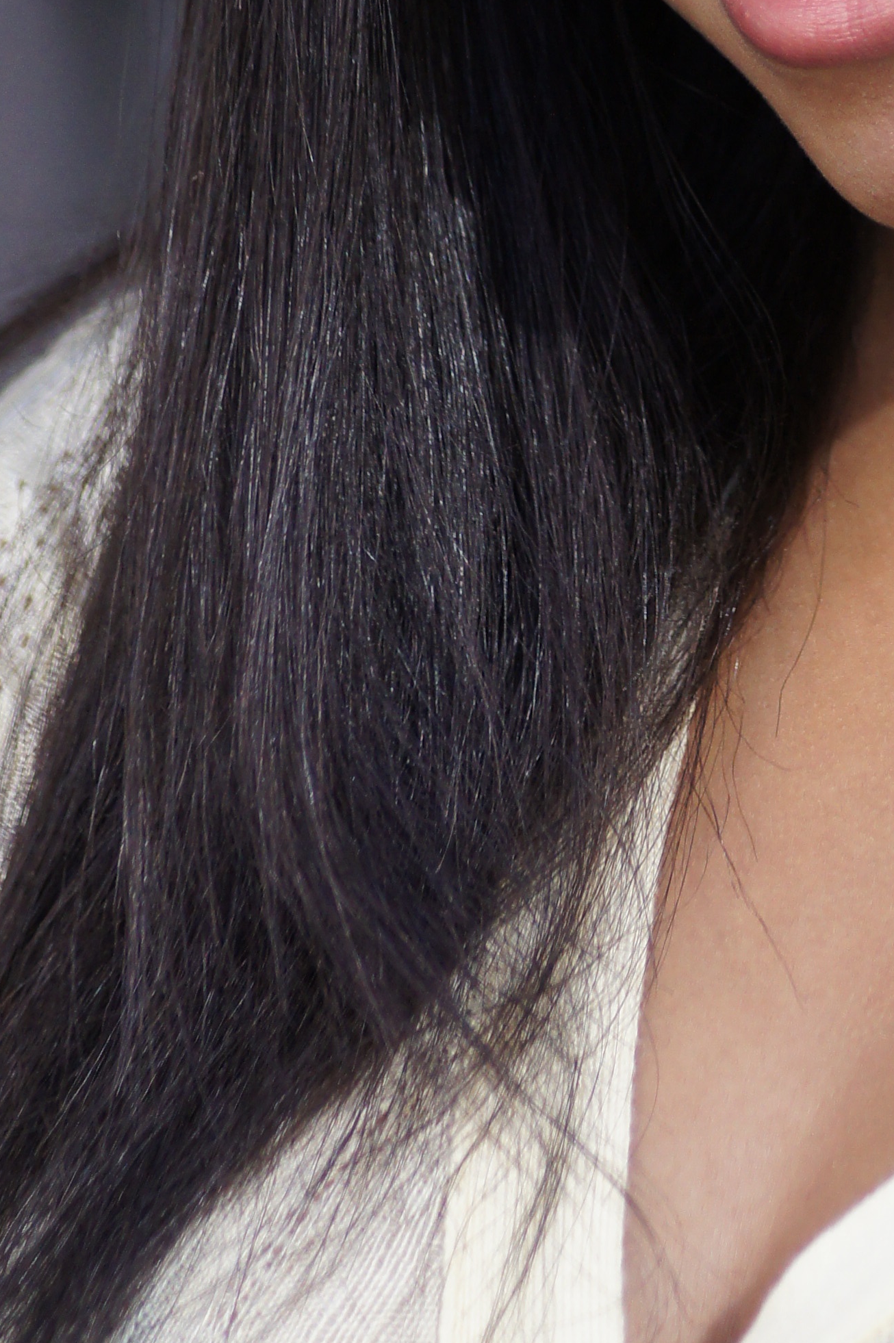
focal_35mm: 316
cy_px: 69
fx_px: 11783
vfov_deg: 6.5
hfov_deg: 4.3
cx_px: 851
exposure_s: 1/500
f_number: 4
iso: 500
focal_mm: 90
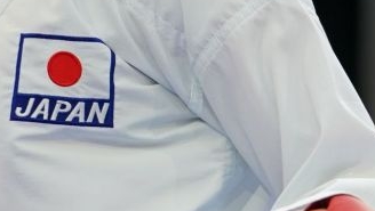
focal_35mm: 1149
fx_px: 11433
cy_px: 176
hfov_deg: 1.9
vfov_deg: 1.1
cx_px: 213
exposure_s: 1/1000
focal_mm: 200
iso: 1250
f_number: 2.8
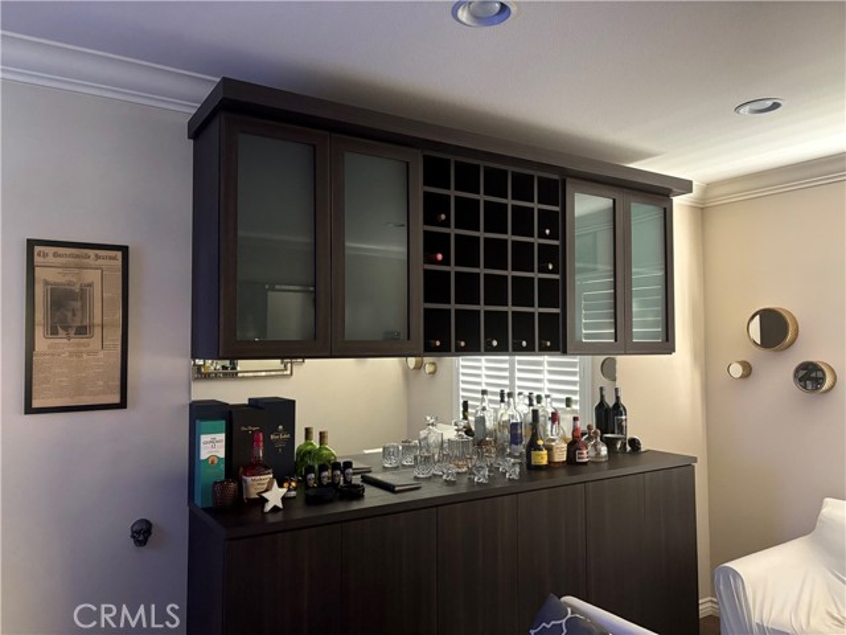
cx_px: 423
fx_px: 635
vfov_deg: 53.1
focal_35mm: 26
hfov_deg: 67.3
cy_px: 318
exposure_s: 1/30
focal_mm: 5.96
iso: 640
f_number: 1.6
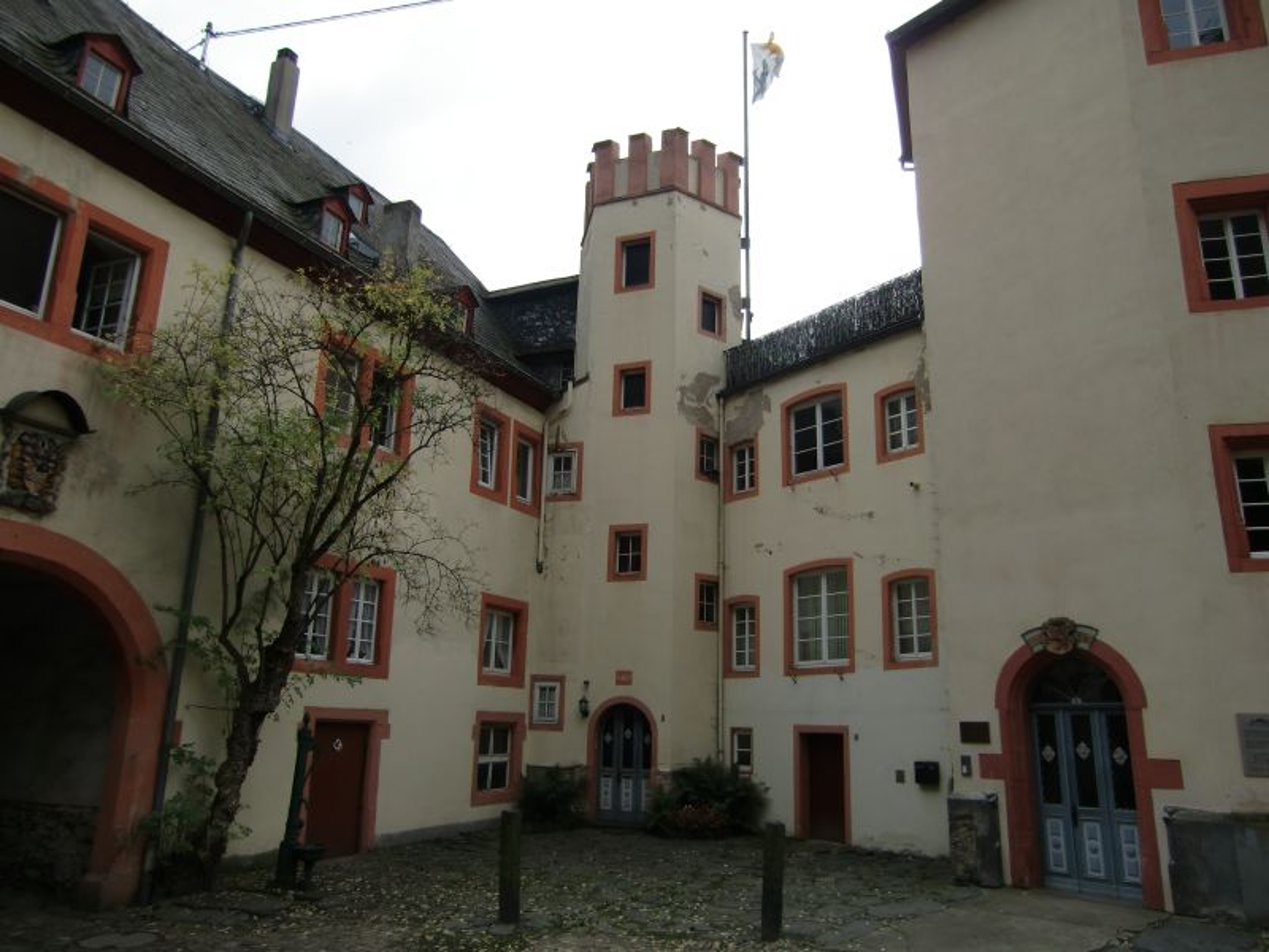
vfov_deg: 56.8
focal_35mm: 24
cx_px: 634
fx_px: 880
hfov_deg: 71.6
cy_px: 476
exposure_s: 1/200
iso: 64
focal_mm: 4.3
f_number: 3.2
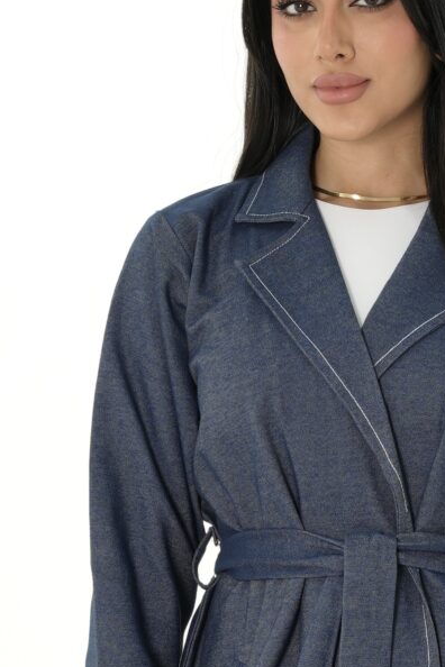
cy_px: 592
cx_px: 293
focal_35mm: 210
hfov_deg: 6.5
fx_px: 3894
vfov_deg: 9.8
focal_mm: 48.7
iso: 80
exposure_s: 1/125
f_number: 8
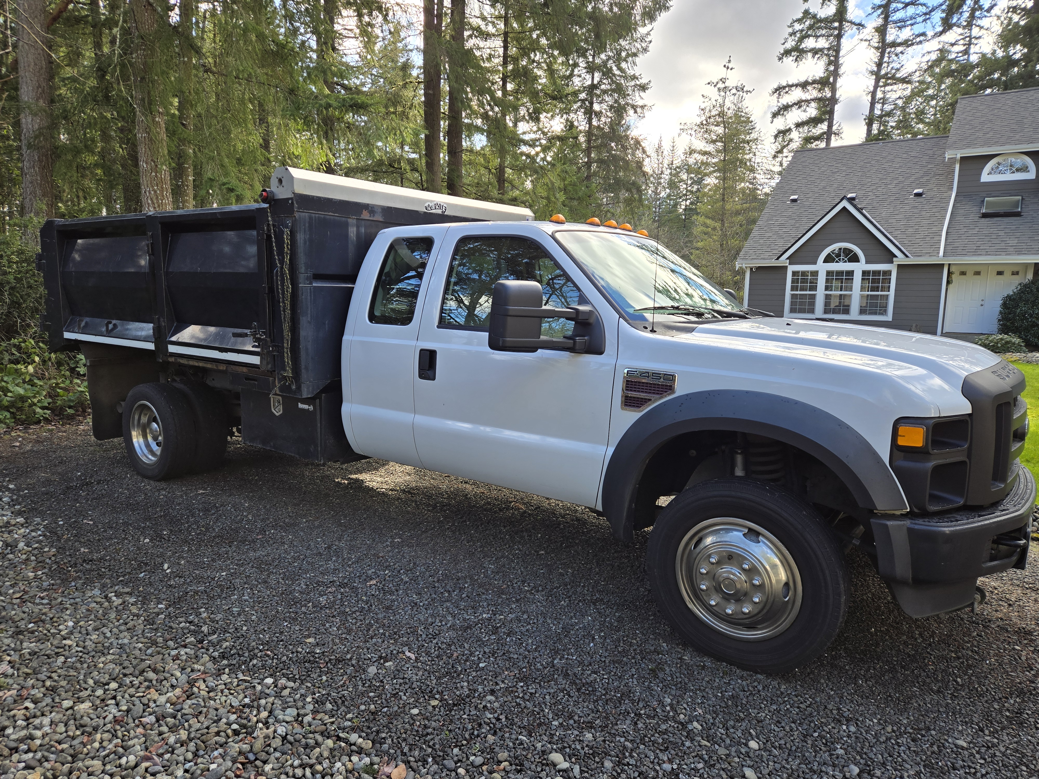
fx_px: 690
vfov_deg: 58.9
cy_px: 390
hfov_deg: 73.9
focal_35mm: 23
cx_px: 520
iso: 25
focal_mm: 5.4
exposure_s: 1/284
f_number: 1.8
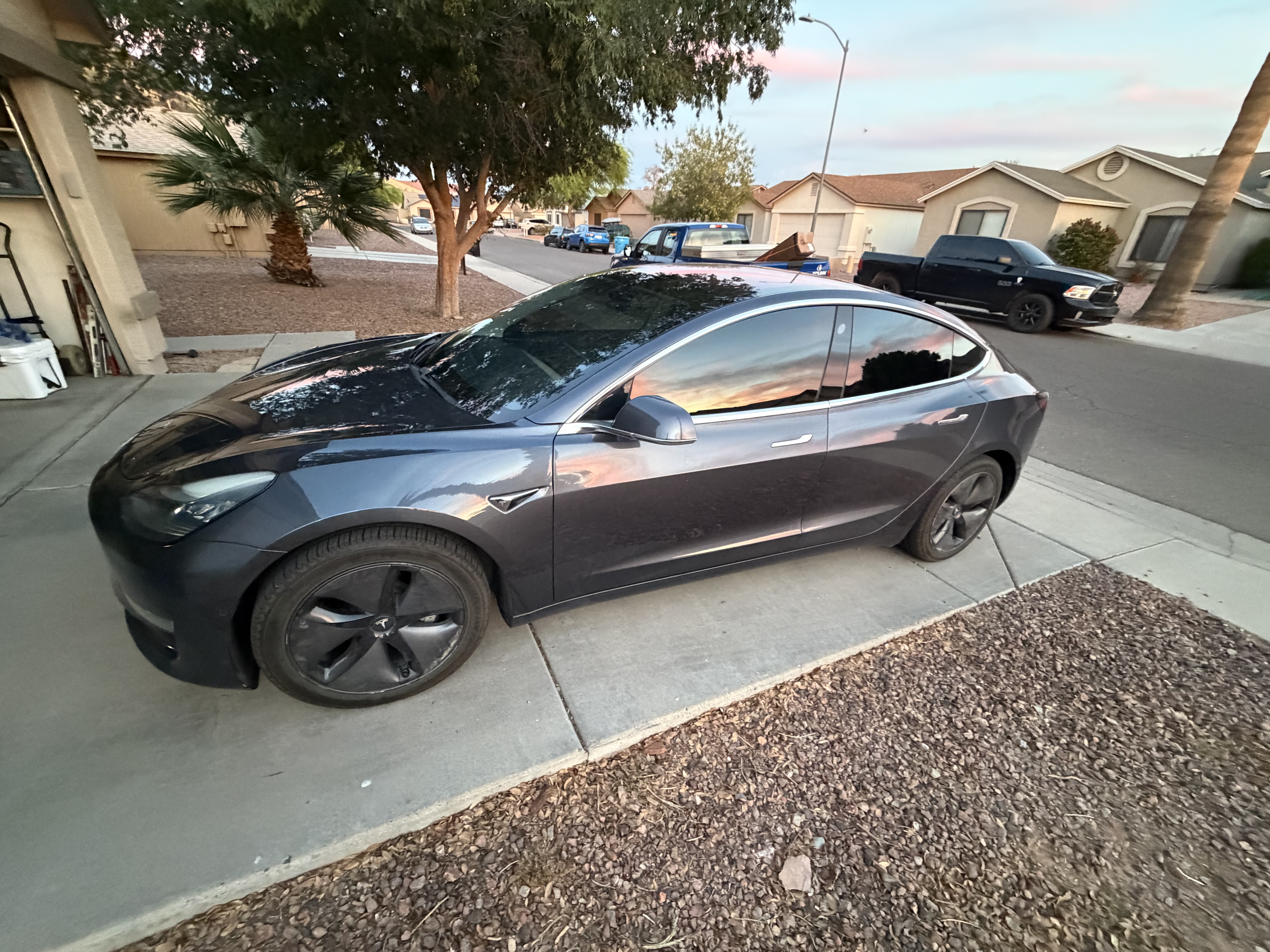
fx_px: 514
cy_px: 476
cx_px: 635
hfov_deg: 102.1
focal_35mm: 14
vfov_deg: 85.7
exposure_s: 1/60
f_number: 2.2
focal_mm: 2.22
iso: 1250
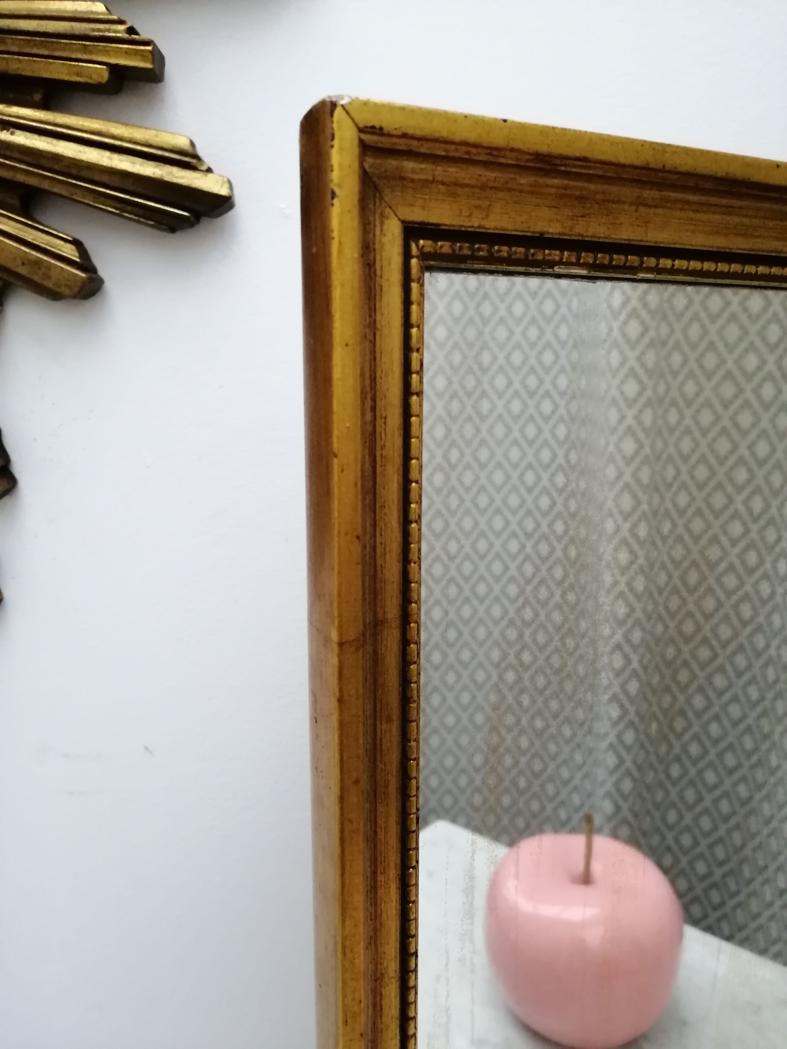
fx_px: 818
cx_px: 394
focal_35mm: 27
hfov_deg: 51.4
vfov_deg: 65.3
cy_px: 524
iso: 500
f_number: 1.8
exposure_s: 1/100
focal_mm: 3.95
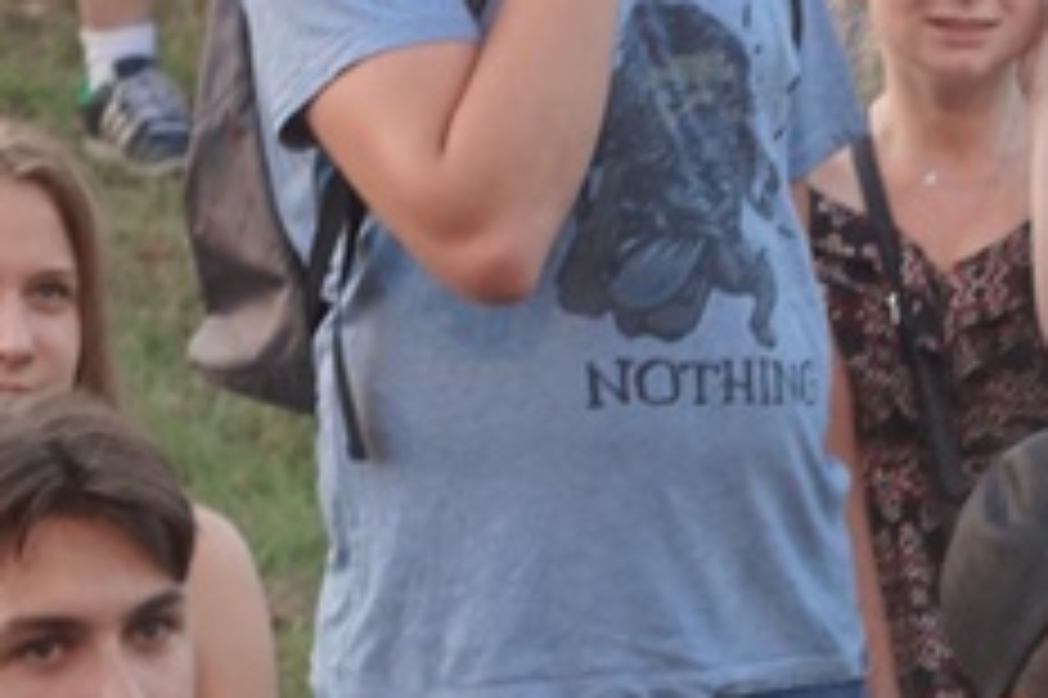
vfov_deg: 2.5
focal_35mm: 547
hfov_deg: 3.8
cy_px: 408
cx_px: 774
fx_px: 15916
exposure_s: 1/125
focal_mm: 85
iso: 800
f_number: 5.6
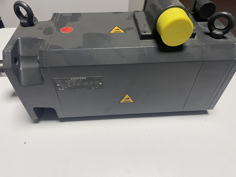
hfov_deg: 69.4
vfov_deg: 54.9
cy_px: 88
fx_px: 170
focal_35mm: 25
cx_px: 118
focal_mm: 5.1
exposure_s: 1/50
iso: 100
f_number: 1.6
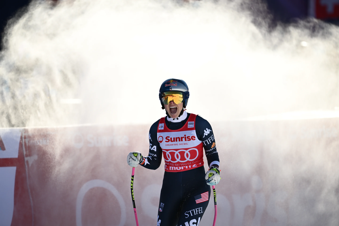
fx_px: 3766
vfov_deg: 3.4
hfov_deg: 5.2
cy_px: 113
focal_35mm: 400
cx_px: 170
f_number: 3.2
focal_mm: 400
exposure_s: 1/2000
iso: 100
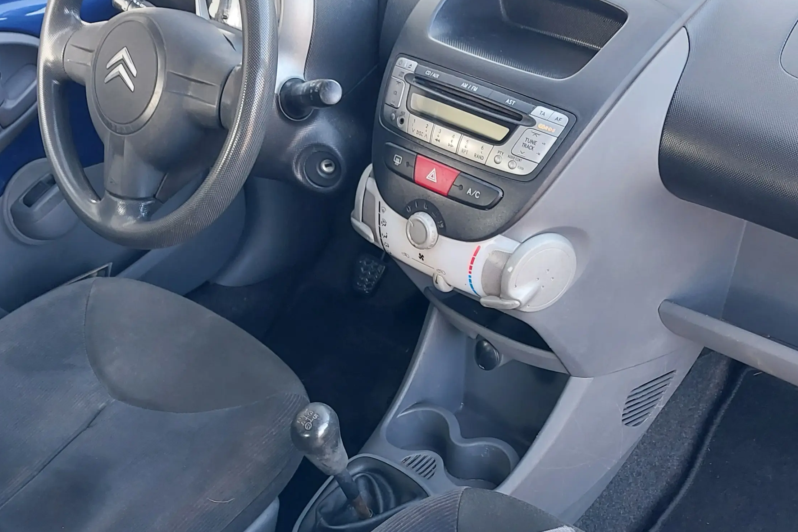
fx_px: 1197
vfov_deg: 24.6
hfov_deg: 36.9
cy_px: 435
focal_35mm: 54
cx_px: 428
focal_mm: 4.6
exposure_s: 1/50
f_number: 1.8
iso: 160
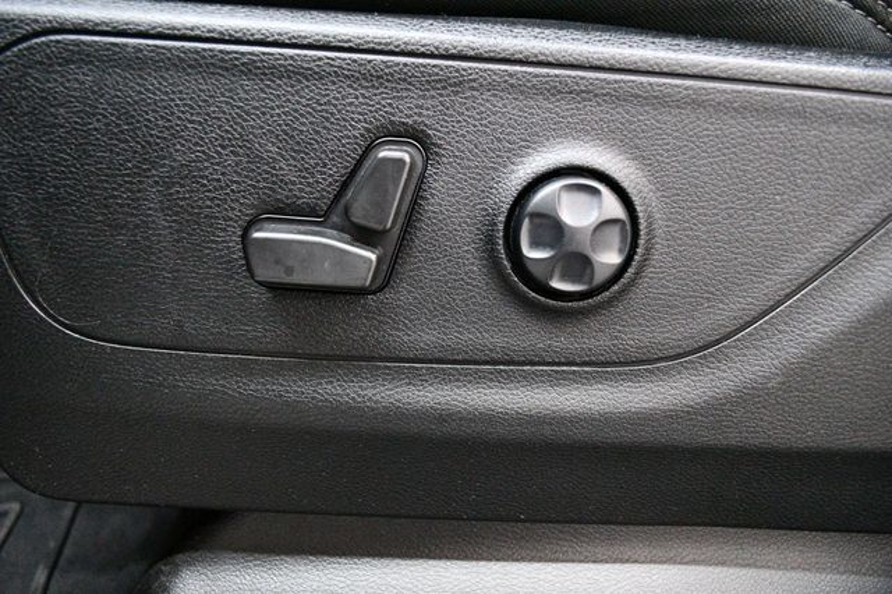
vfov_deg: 47.9
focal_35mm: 27
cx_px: 446
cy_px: 297
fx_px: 669
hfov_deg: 67.4
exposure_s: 1/60
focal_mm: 18
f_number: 3.5
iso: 9000
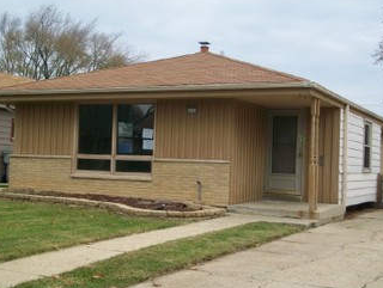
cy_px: 149
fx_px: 598
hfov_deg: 35.5
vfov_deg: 27.1
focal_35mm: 54
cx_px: 201
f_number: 3.6
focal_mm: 8.8
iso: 64
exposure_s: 1/200
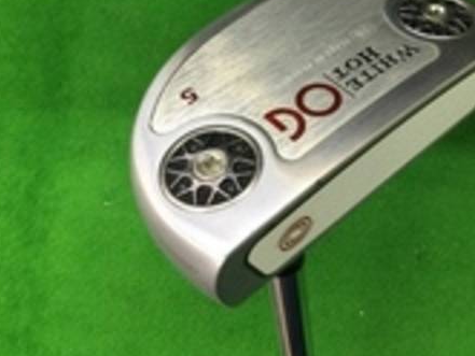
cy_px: 125
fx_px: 618
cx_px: 320
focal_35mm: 45
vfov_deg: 32.0
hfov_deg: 41.5
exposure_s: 1/30
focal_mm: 3.3
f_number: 2.4
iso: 100
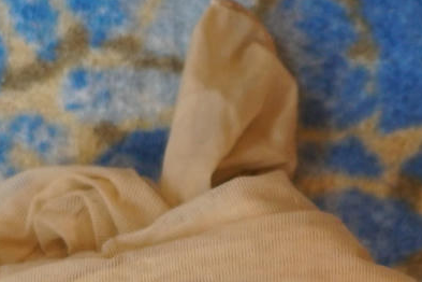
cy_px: 348
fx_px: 3165
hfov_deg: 7.6
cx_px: 225
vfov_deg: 5.1
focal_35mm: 270
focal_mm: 50
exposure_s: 1/60
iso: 1000
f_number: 4.5
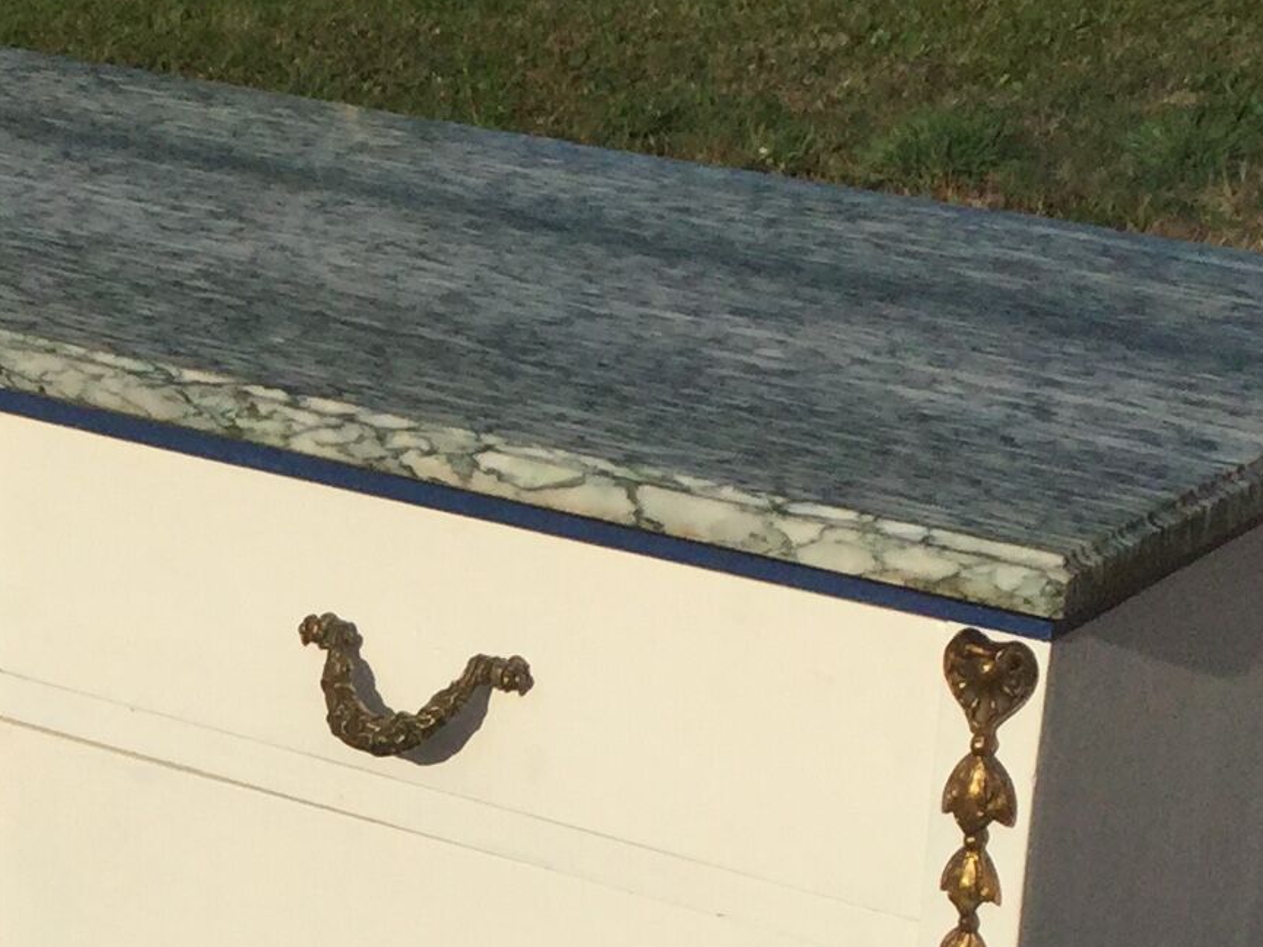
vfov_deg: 12.4
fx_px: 4269
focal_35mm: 117
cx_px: 89
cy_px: 1141
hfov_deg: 16.6
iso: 25
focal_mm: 3.3
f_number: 2.4
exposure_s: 1/4082
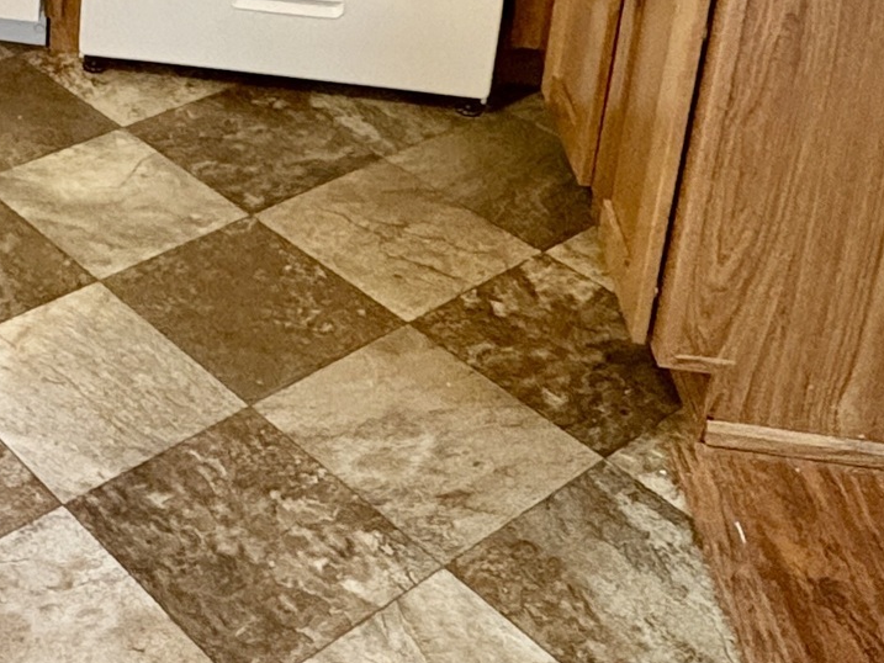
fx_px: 1532
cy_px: -198
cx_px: -59
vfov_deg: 22.0
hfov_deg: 29.4
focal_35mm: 60
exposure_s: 1/60
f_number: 2.2
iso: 640
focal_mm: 2.22
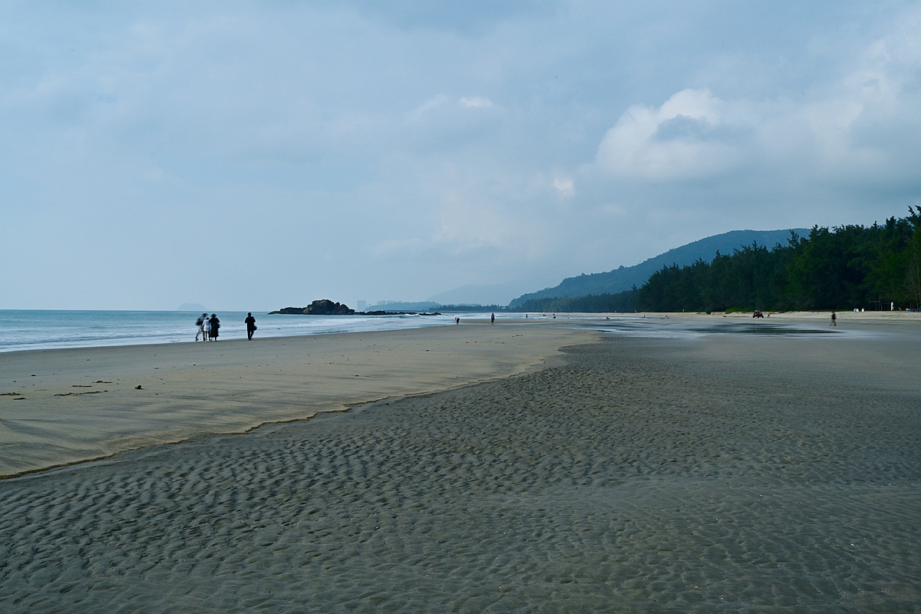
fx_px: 844
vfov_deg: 40.0
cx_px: 460
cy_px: 307
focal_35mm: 33
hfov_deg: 57.2
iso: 110
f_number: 18
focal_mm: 33
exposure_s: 1/3
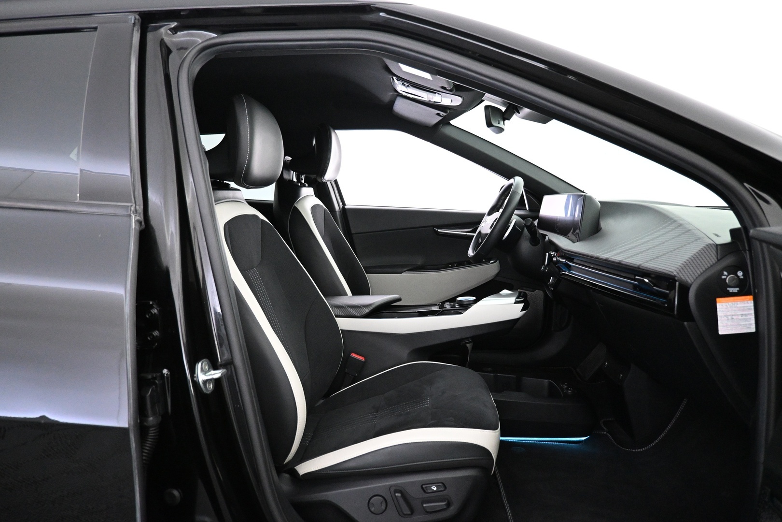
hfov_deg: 73.7
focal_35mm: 24
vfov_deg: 53.1
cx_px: 391
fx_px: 521
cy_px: 261
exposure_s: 1/60
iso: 4000
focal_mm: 16
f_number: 3.5
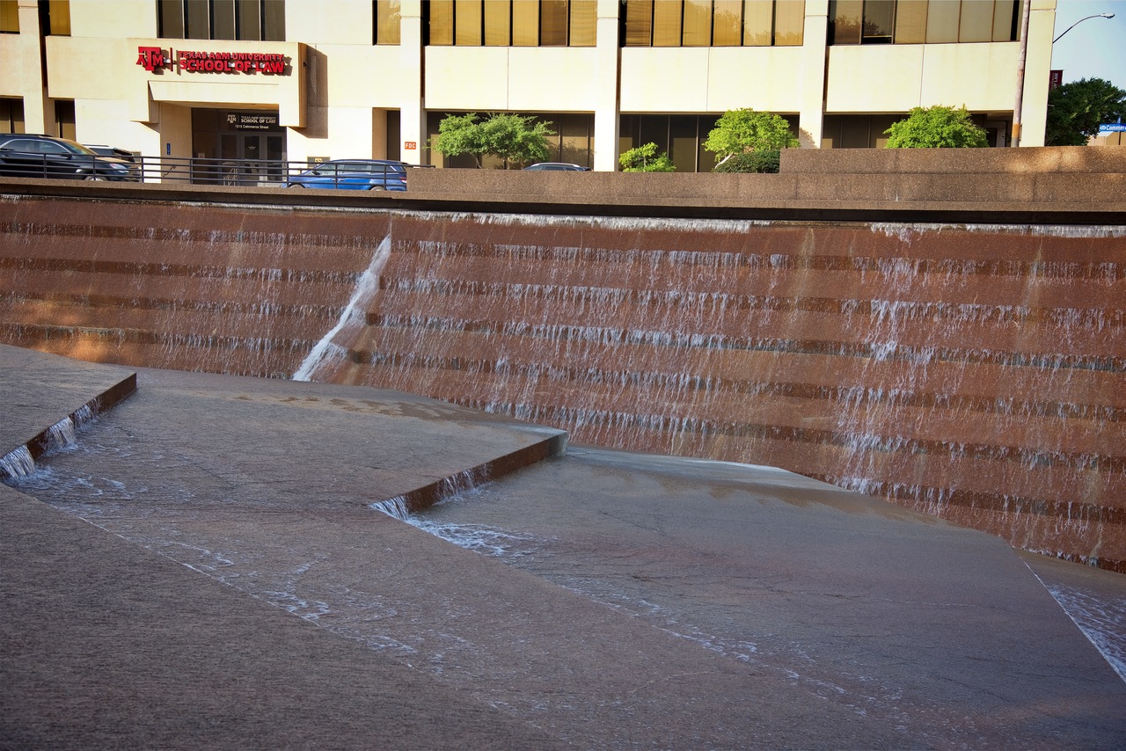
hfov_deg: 39.6
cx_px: 563
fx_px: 1564
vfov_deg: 27.0
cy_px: 376
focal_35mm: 50
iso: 100
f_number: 5
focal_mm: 50
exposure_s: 1/100
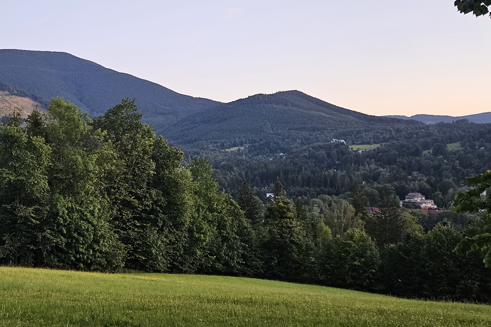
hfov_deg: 40.1
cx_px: 93
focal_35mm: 47
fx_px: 641
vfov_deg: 28.5
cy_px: 119
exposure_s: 1/100
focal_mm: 5.4
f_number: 1.8
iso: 200
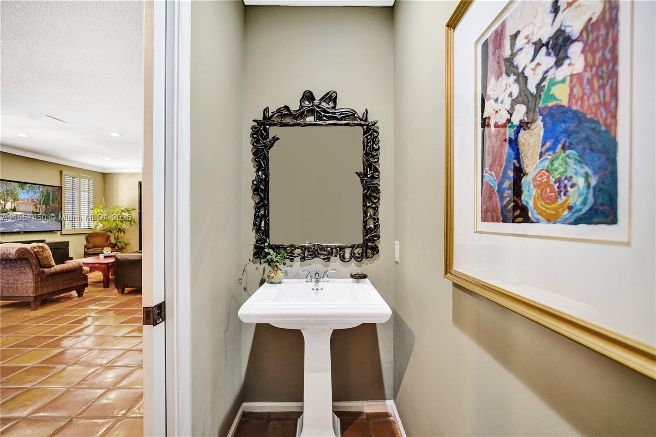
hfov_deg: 104.3
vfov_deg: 81.1
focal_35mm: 14
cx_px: 328
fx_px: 255
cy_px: 218
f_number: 2.8
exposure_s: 1/200
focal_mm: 14
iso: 1250
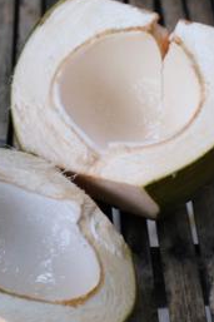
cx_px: 65
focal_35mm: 99
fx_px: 884
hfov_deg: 13.8
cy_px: 84
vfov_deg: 20.5
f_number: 4
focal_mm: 35
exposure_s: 1/85
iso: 250
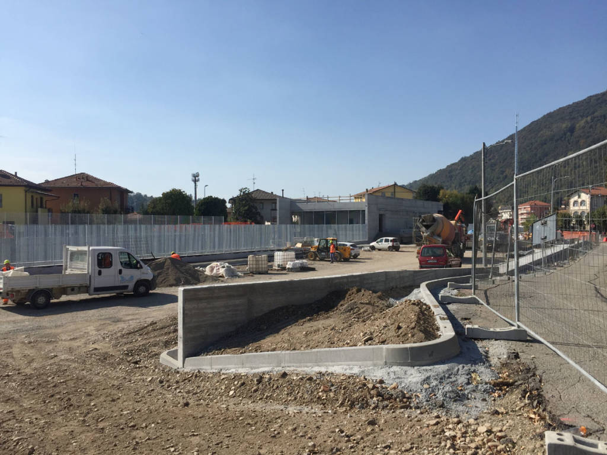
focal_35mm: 29
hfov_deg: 61.7
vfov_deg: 48.2
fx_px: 509
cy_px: 228
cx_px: 304
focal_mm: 4.15
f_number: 2.2
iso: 32
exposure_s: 1/3049
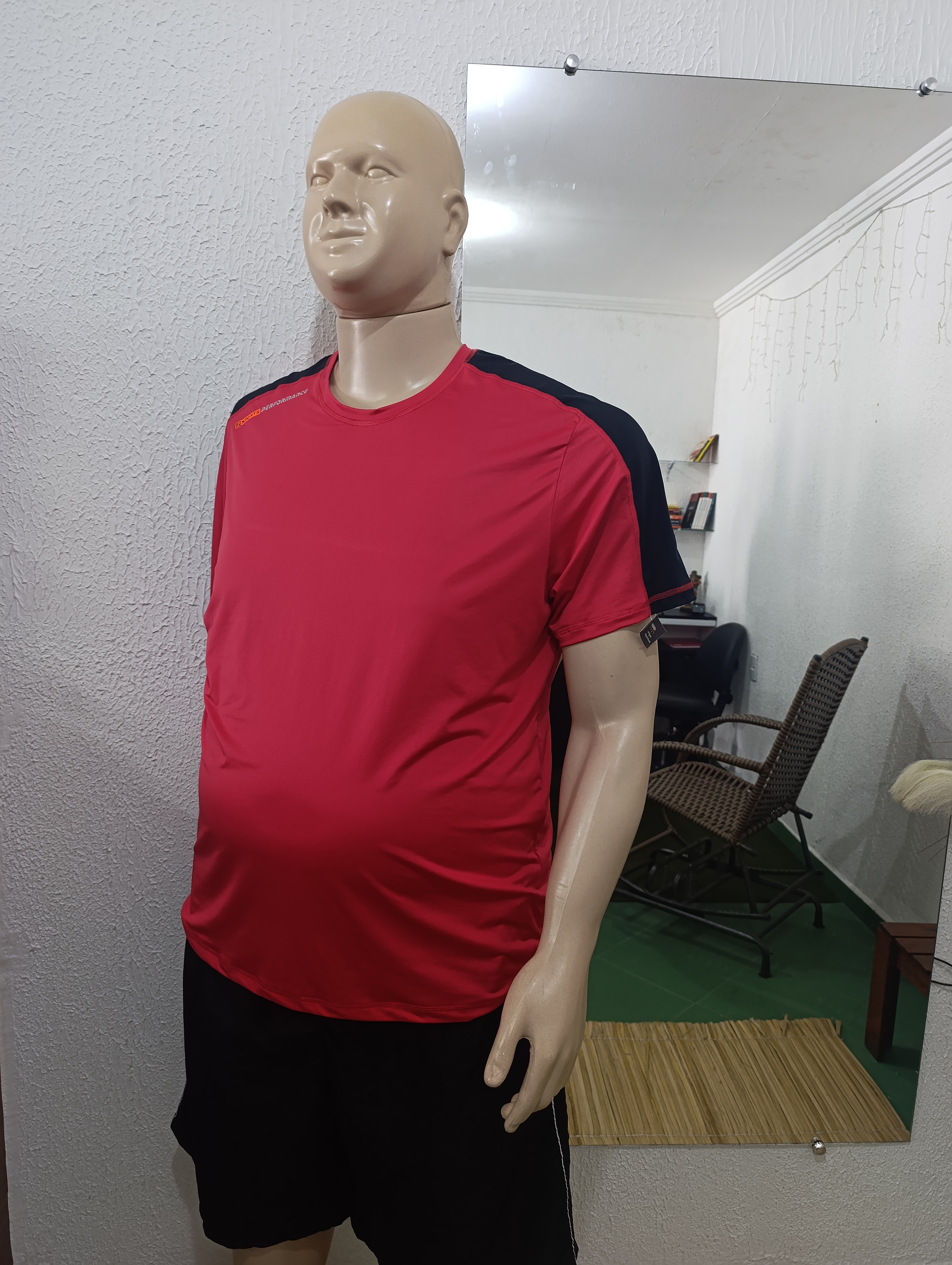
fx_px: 841
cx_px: 476
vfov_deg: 73.8
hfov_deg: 59.0
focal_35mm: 23
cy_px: 632
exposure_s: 1/60
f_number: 1.6
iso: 800
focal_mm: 6.14
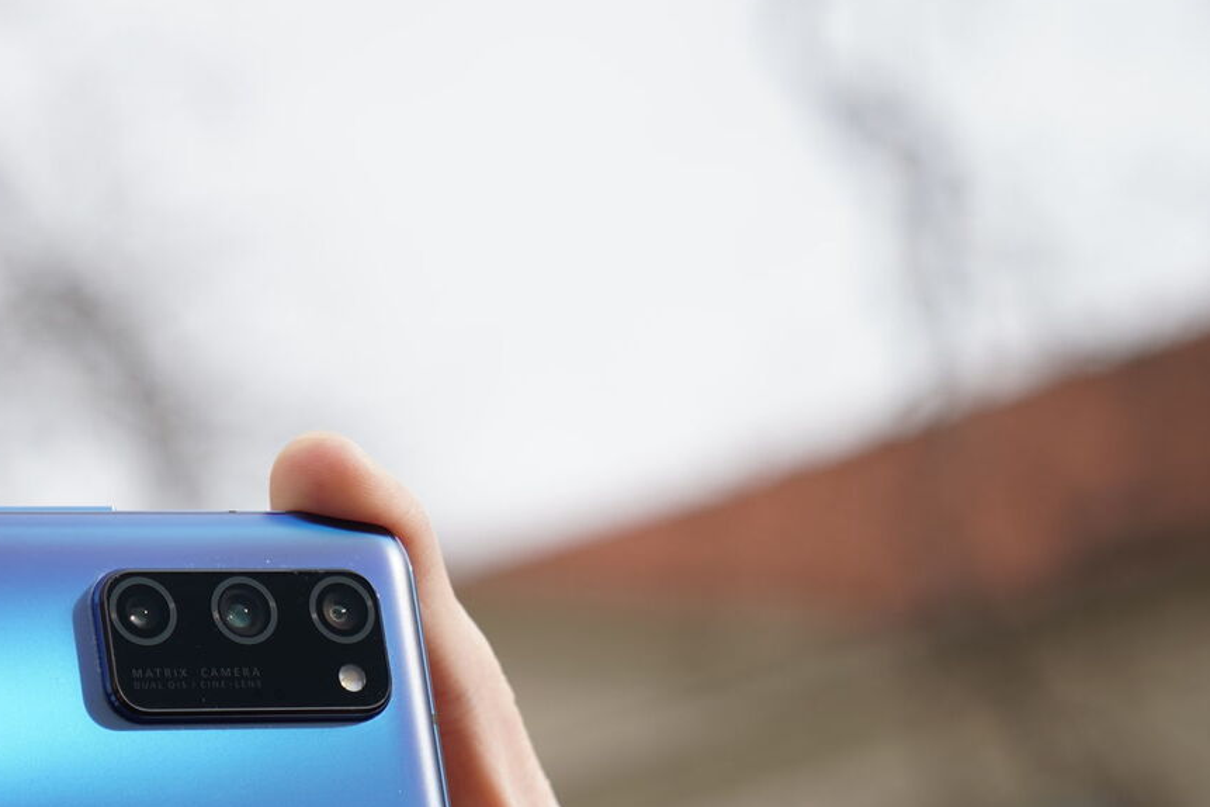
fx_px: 4873
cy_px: 869
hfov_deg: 13.9
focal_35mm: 145
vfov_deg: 9.4
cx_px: -108
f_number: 5.6
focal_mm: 65
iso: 100
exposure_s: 1/160
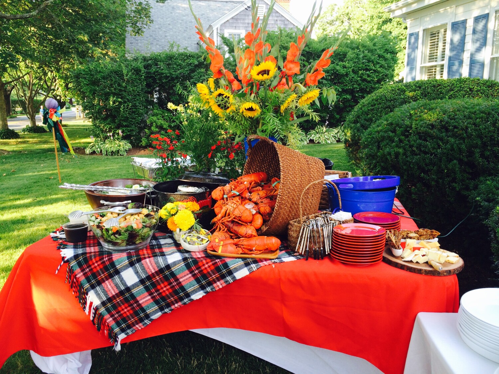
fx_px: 418
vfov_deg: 48.2
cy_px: 187
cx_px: 250
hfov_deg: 61.7
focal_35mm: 29
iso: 40
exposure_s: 1/120
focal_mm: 4.15
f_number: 2.2
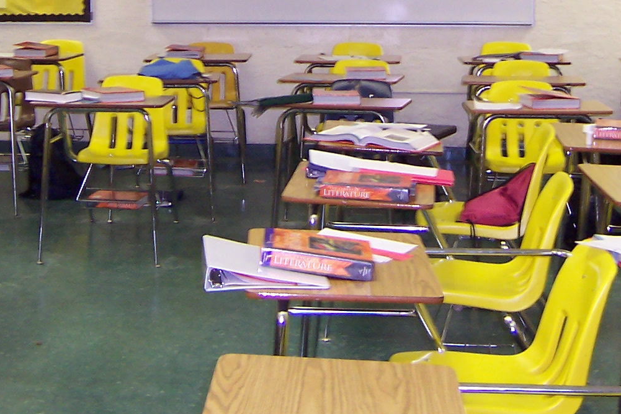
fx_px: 1311
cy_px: 1
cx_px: 220
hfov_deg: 26.5
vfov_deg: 17.5
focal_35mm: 76
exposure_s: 1/15
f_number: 2.8
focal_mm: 5.6
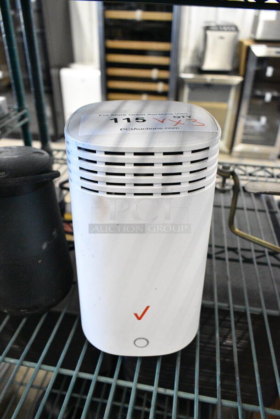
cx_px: 140
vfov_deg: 67.3
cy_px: 210
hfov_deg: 48.0
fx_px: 314
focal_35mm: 27
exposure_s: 1/125
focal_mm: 18
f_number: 5.6
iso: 6400
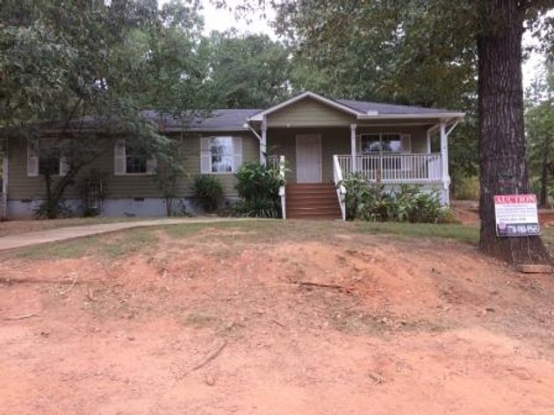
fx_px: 464
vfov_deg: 48.2
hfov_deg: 61.7
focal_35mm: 29
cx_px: 277
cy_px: 208
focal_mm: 4.15
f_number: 2.2
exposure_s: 1/287
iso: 32
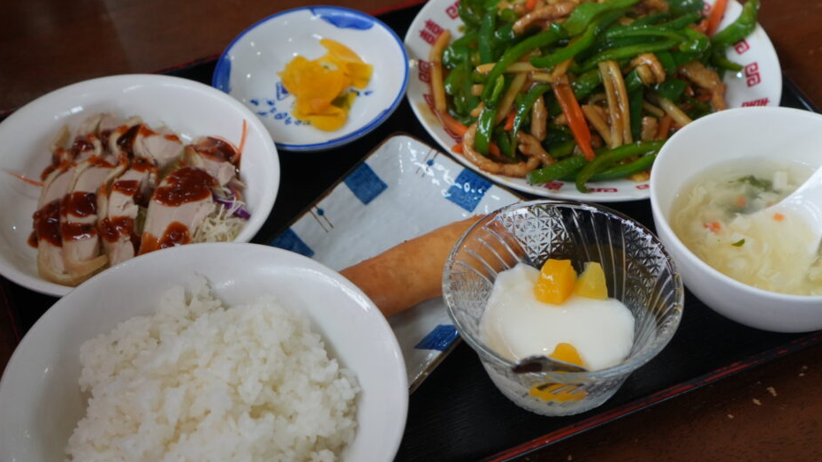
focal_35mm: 61
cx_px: 419
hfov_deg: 34.6
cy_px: 201
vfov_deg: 19.9
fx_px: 1320
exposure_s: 1/80
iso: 800
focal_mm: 35
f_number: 4.5
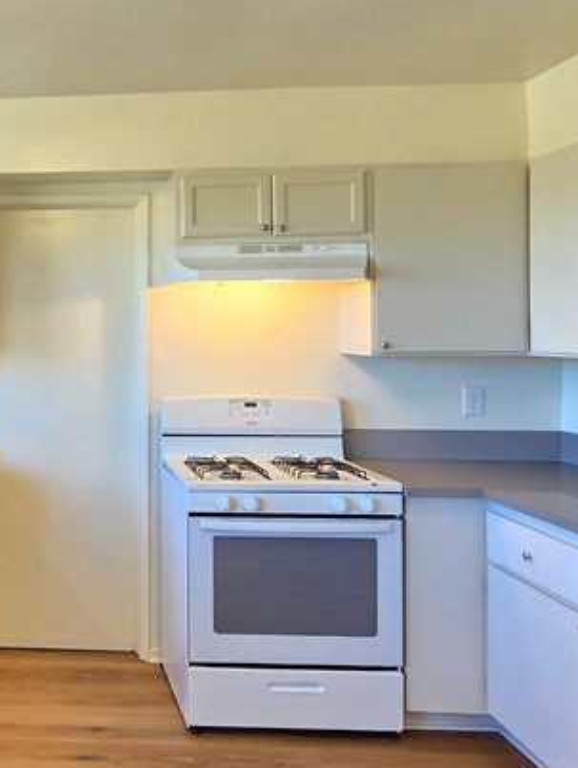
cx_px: -15
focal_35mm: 33
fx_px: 734
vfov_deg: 55.1
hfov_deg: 37.8
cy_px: 328
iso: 80
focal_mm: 2.2
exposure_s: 1/60
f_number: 2.2
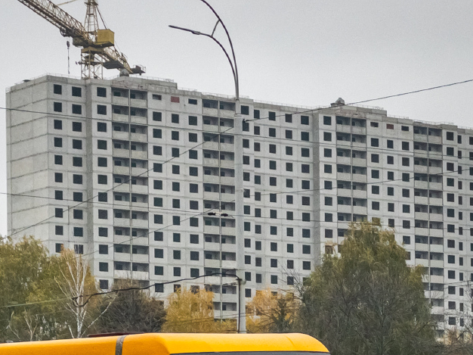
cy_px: 361
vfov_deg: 13.5
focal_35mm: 108
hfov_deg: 18.2
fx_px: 1475
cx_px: 184
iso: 50
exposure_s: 1/120
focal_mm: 6
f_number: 2
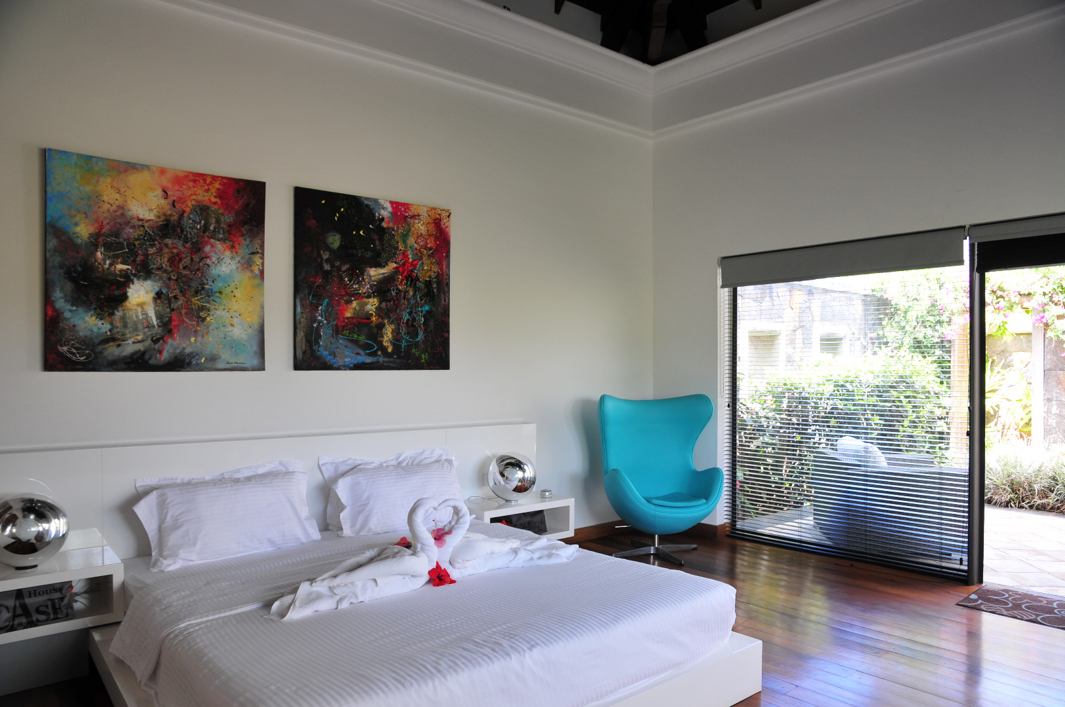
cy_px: 354
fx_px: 709
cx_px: 532
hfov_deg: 73.8
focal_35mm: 24
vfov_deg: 53.0
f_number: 5.6
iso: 200
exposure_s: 1/25
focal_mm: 16
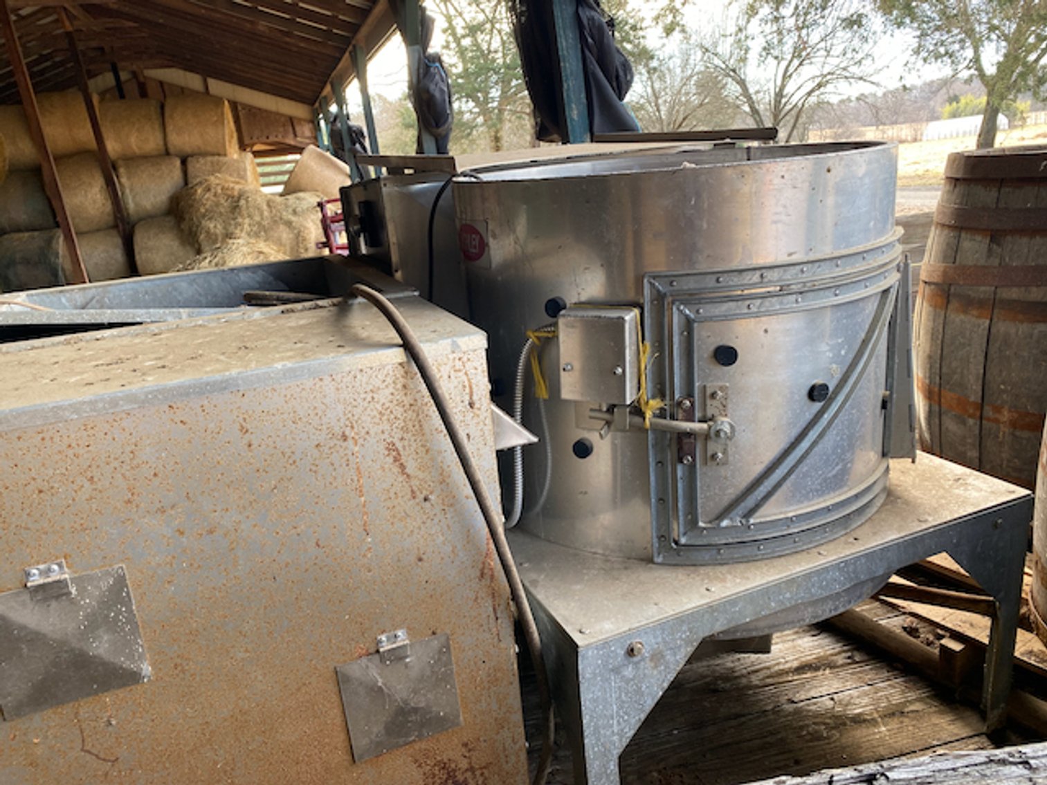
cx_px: 524
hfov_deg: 67.3
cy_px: 392
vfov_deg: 53.1
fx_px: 786
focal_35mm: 26
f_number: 1.8
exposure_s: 1/122
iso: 80
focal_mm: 4.25
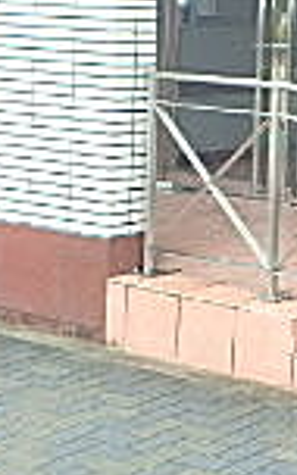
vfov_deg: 21.8
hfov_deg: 12.5
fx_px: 1217
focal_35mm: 94
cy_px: 88
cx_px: 556
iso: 125
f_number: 3.5
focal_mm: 3.7
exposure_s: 1/60
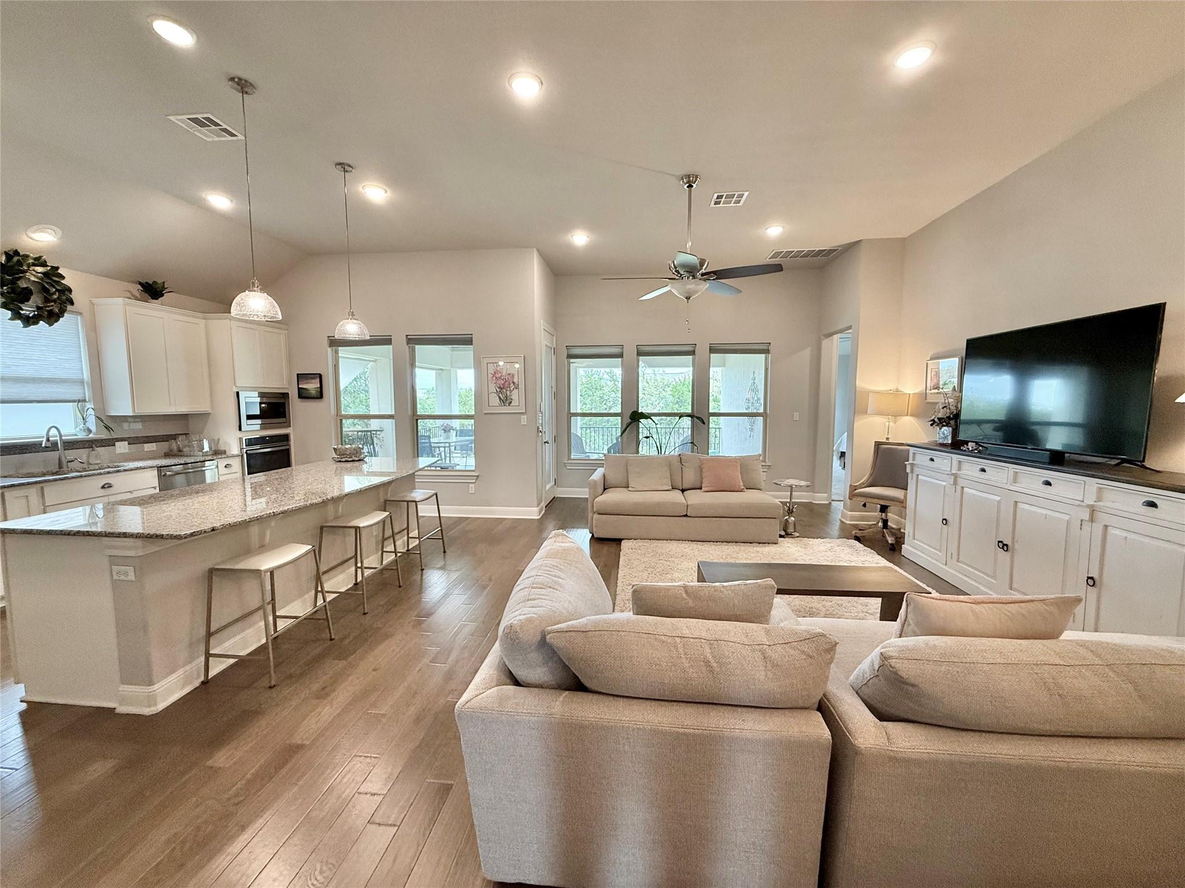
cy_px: 444
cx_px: 592
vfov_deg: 85.7
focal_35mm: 14
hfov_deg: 102.1
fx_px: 479
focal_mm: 2.22
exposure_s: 1/120
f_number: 2.2
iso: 200
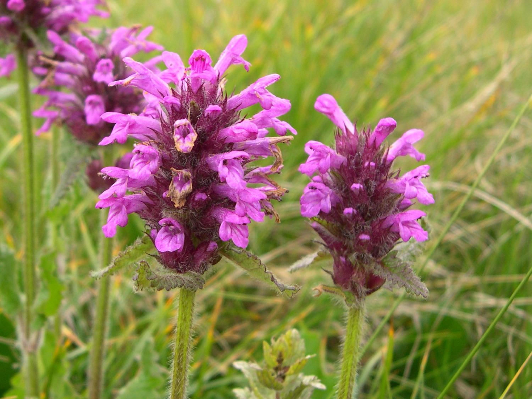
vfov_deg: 37.7
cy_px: 200
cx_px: 266
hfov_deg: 49.0
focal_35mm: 38
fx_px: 584
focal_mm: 8
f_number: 2.8
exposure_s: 1/179
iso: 100
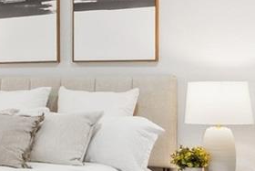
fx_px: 567
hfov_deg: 20.9
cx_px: -144
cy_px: 47
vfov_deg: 17.0
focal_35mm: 80
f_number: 6.3
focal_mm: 14
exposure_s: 1/50
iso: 800
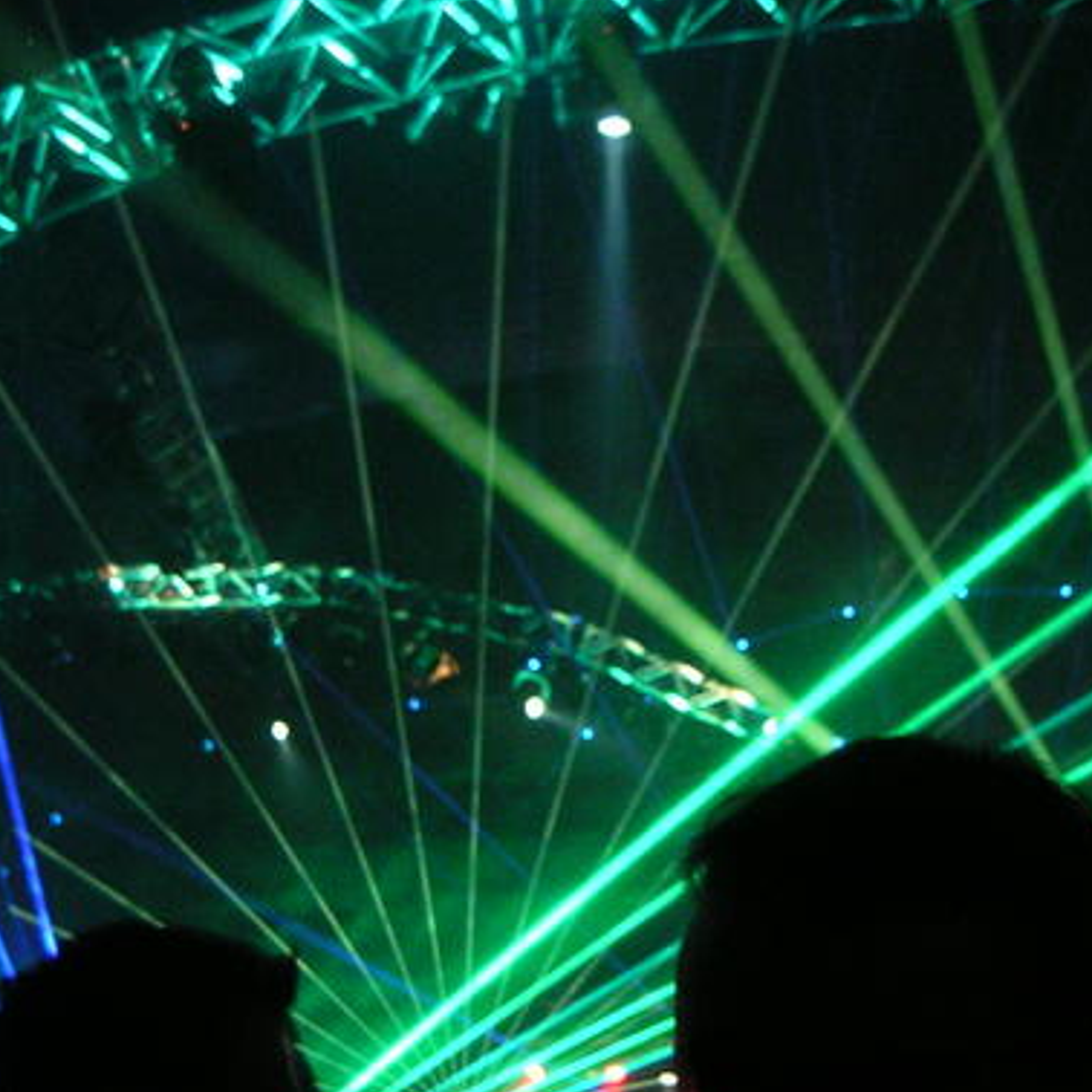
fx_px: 2534
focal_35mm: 71
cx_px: 690
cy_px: 751
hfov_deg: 24.2
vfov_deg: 24.2
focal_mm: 6
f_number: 2.8
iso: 200
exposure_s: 1/10
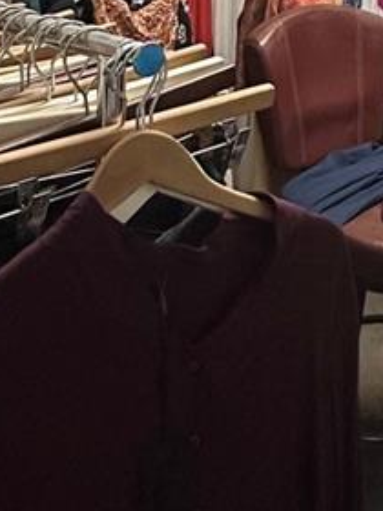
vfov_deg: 27.9
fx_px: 885
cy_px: -113
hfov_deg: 22.6
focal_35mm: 60
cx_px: 449
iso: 500
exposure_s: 1/60
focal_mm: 2.22
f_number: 2.2
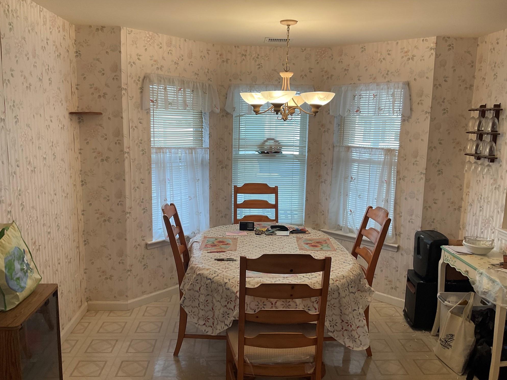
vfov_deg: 46.8
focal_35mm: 30
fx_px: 439
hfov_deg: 60.0
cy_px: 195
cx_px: 253
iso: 40
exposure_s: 1/60
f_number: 1.8
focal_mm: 3
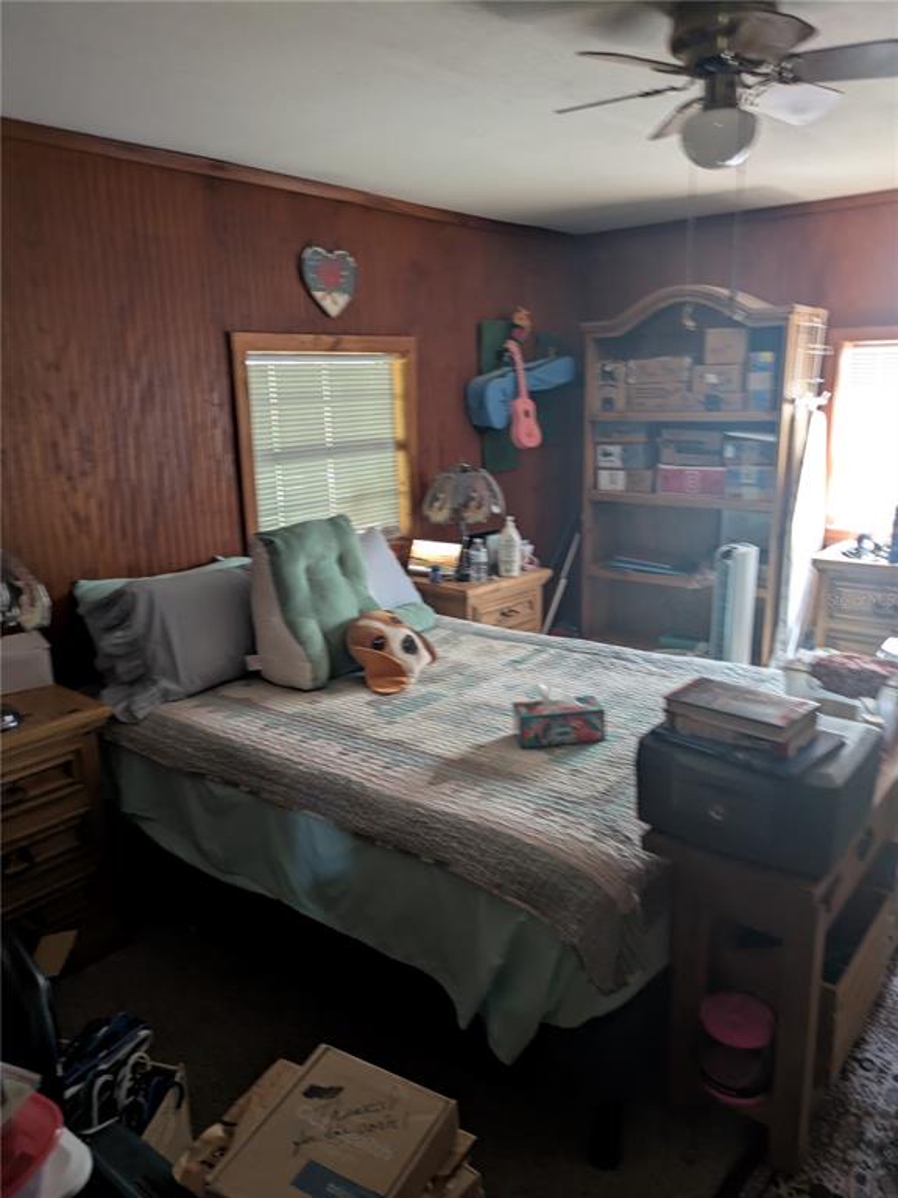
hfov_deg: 54.9
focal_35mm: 25
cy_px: 599
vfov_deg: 69.4
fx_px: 865
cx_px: 449
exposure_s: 1/13.2
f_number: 1.89
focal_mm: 5.43
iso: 212
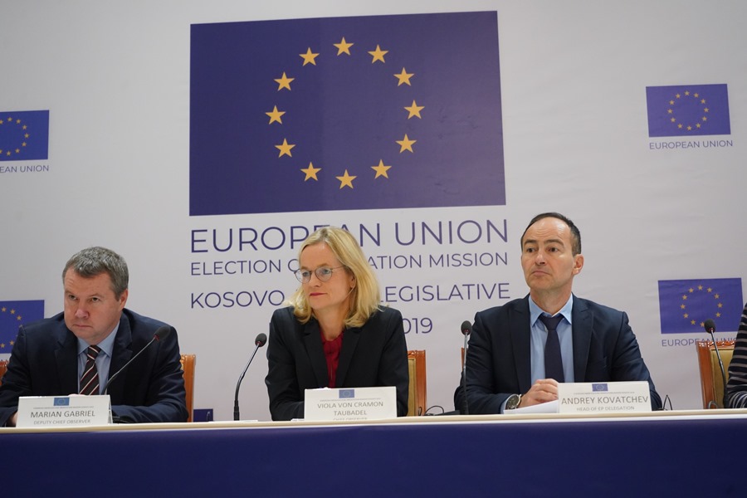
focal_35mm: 70
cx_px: 374
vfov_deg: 19.5
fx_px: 1452
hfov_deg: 28.8
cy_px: 249
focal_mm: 70
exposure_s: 1/60
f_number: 5.6
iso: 6400
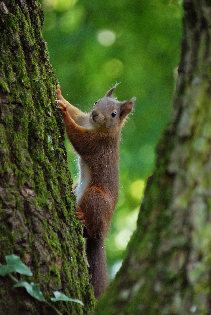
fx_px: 3946
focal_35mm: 450
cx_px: 106
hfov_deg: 3.1
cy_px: 158
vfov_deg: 4.6
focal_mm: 300
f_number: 6.3
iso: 1250
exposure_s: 1/40
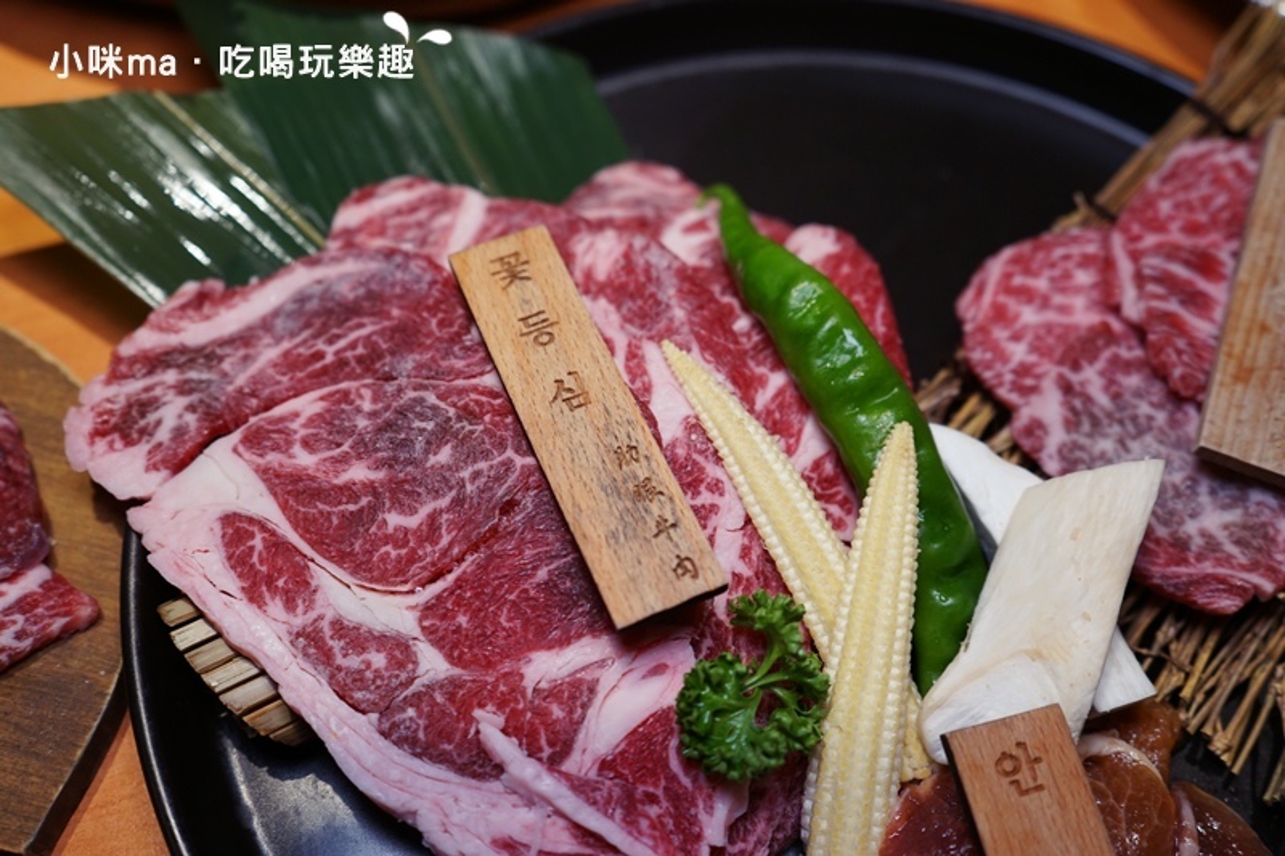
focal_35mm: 33
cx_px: 642
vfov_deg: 40.0
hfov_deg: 57.2
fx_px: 1178
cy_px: 428
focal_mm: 33
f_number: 4
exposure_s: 1/60
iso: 500
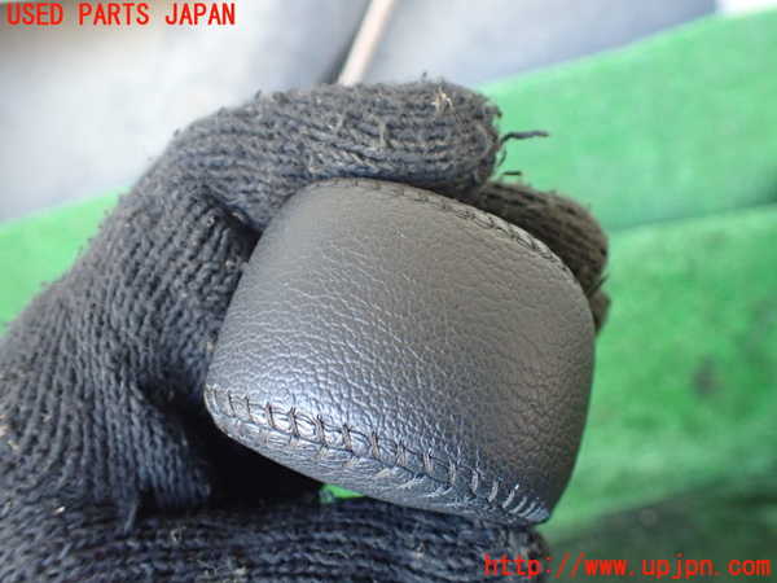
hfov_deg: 60.0
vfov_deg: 46.8
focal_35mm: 30
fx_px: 673
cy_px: 292
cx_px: 388
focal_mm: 5.4
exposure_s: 1/60
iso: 800
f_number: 2.3
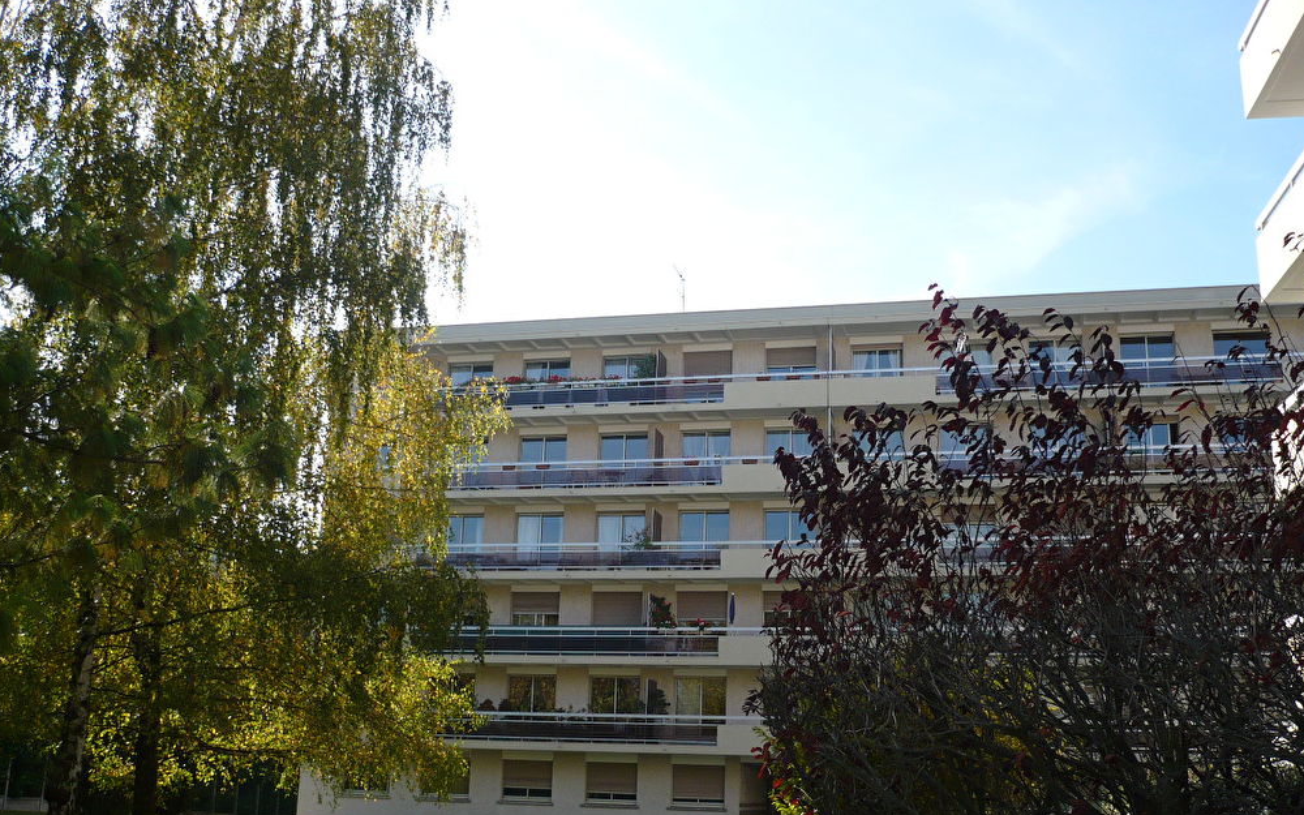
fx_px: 1350
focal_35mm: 38
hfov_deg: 51.5
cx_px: 645
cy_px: 455
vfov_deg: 33.5
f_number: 2.8
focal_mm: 5.8
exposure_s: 1/640
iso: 100
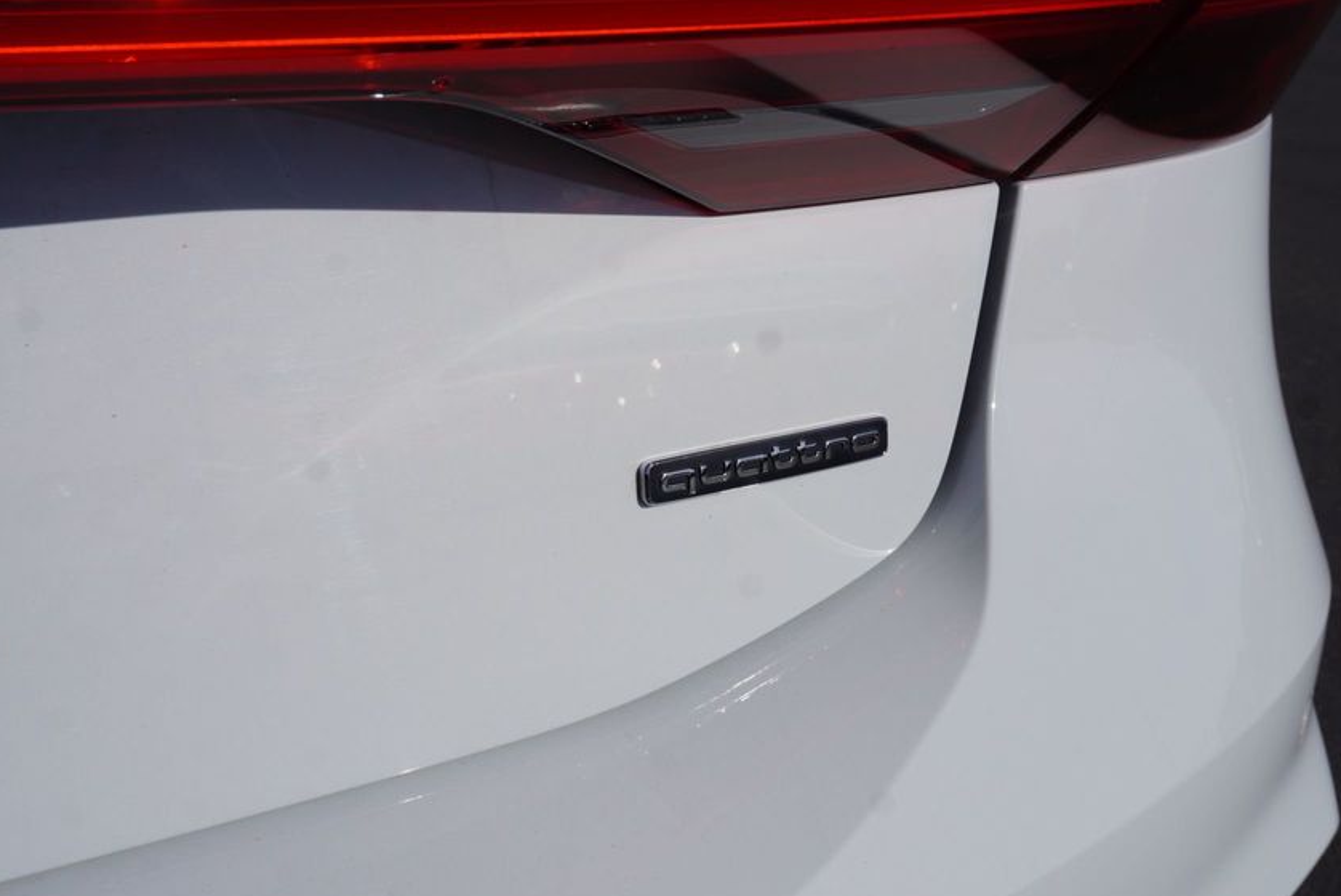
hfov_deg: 44.5
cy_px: 494
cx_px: 701
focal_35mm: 44
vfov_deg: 30.5
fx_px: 1640
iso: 100
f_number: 11
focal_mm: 24
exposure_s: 1/640
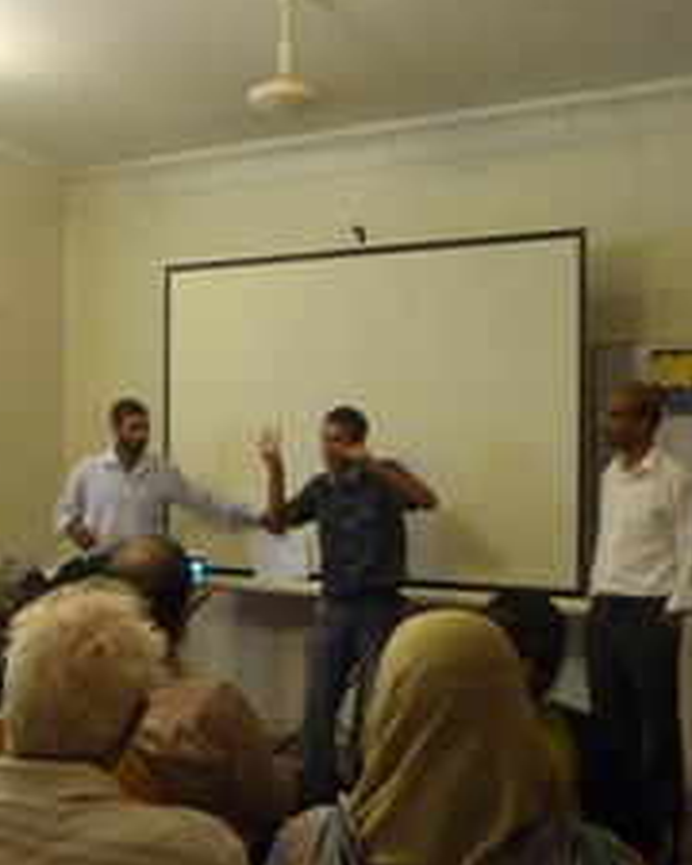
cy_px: 448
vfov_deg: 43.8
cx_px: 354
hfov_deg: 35.7
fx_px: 1075
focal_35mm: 42
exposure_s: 1/13
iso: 400
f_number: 3.3
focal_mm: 4.7
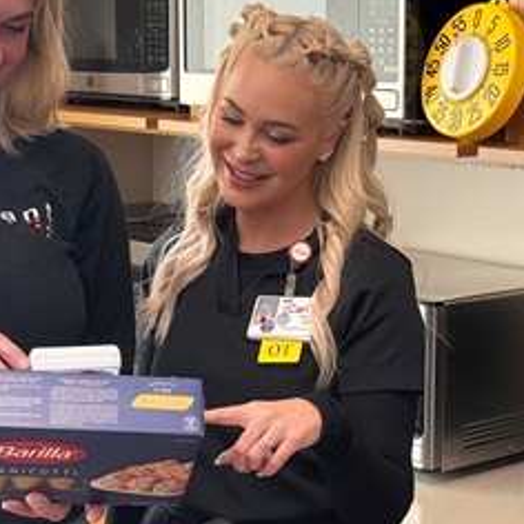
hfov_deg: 19.3
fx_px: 1541
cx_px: 335
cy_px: 232
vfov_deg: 19.3
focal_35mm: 90
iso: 80
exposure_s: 1/75
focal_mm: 6.76
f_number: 1.78
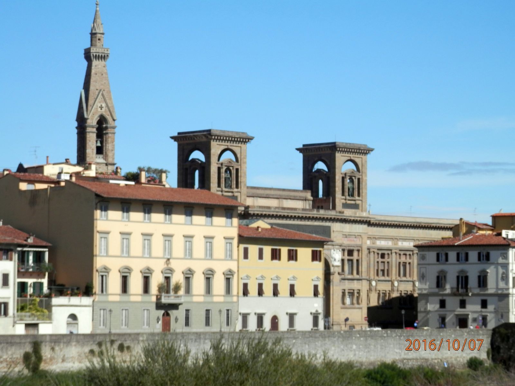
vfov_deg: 12.8
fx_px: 1726
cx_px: 258
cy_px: 193
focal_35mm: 116
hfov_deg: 17.0
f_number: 5.2
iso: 80
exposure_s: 1/640
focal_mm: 20.9
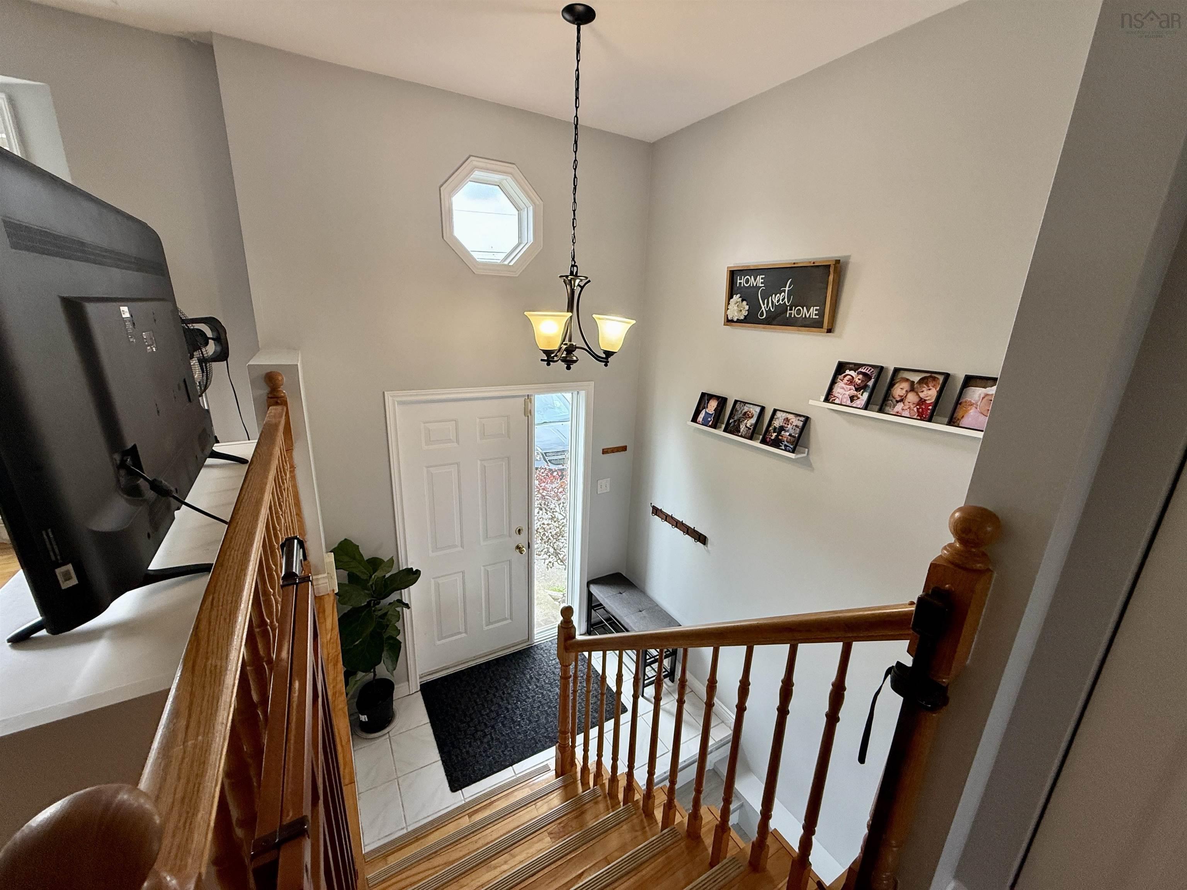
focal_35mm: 14
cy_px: 445
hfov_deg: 102.1
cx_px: 594
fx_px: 480
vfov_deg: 85.7
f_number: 2.2
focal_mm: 2.22
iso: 160
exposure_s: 1/120
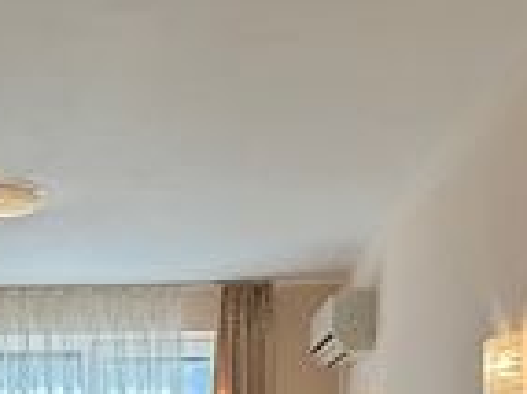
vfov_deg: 17.9
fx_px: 1050
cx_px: 182
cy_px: 666
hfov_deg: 28.0
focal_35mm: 69
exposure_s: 1/220
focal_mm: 2.22
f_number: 2.2
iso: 64
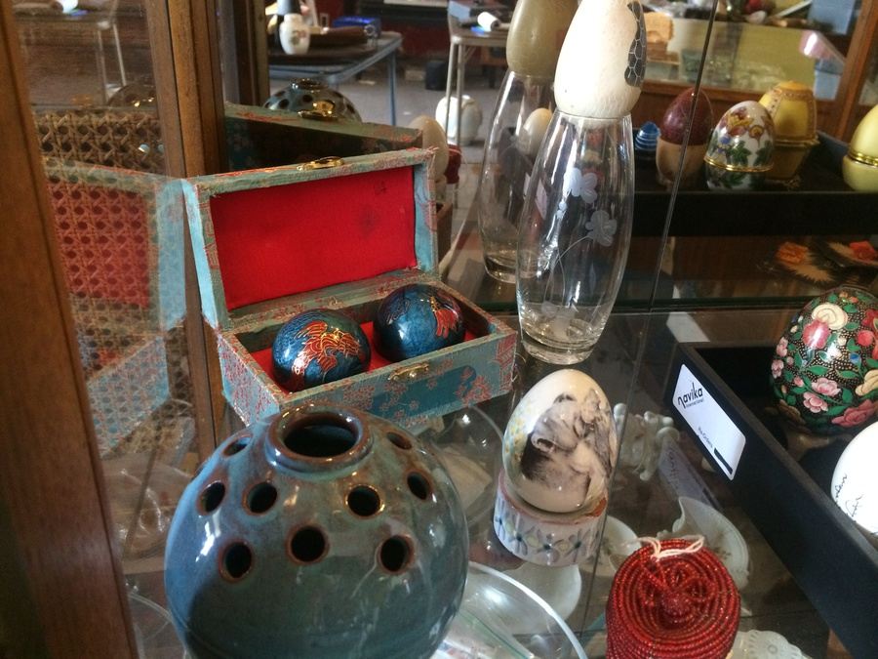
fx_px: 761
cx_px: 439
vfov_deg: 46.8
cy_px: 330
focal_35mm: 30
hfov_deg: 60.0
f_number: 2.2
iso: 320
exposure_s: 1/17
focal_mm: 4.12
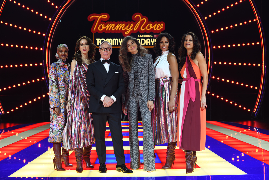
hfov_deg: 39.6
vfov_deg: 27.0
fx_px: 374
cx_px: 134
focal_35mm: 50
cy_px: 90
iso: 500
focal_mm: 50
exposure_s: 1/200
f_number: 4
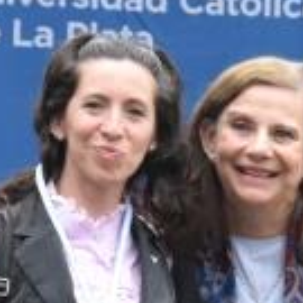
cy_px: 351
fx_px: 3644
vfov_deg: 4.7
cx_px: 474
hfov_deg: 4.7
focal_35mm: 368
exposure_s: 1/320
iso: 2000
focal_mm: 38
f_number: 9
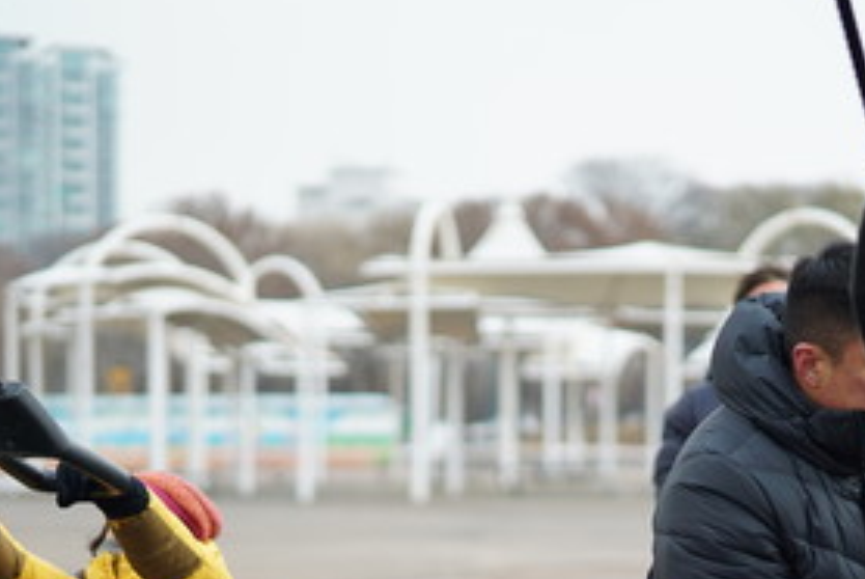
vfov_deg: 12.6
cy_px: 577
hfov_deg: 18.9
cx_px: 576
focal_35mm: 108
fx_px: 2598
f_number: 1.4
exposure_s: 1/2500
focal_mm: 50
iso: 100
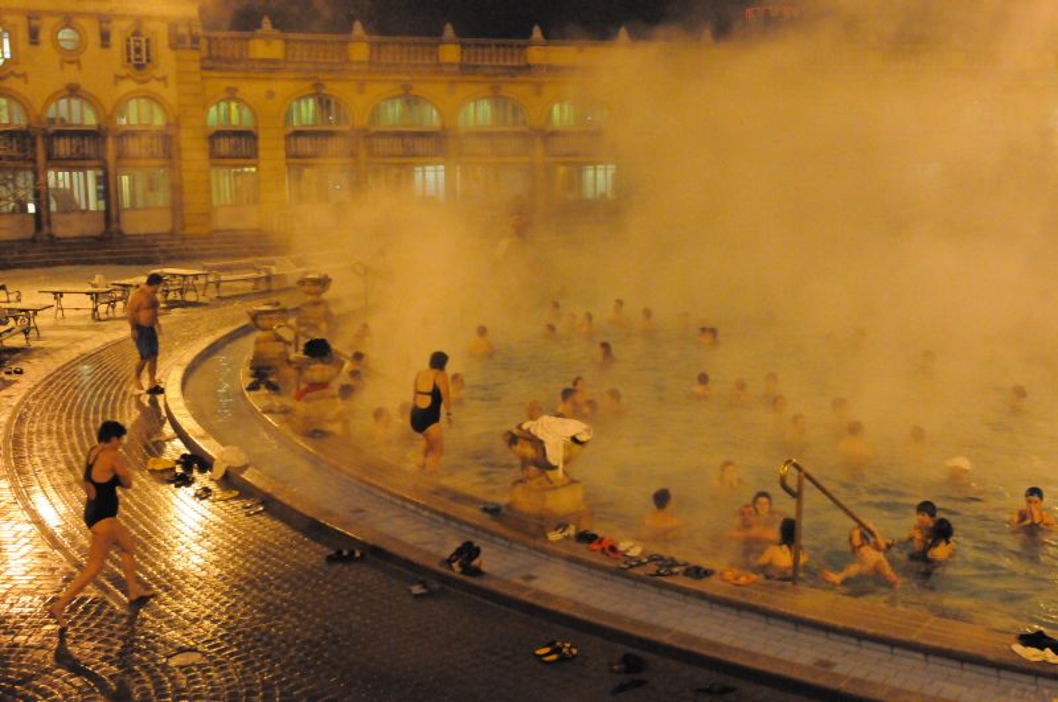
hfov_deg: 46.5
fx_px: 1233
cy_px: 351
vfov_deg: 31.8
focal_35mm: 42
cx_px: 529
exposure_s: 1/100
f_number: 5
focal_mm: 28
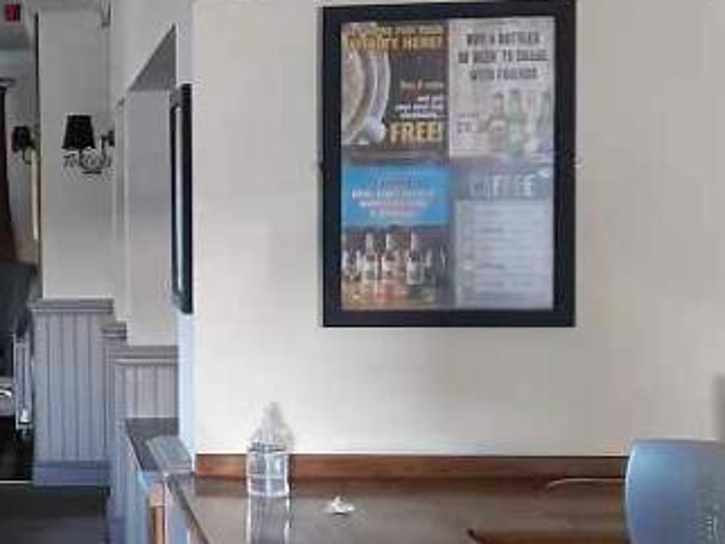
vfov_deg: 17.8
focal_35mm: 83
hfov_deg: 21.3
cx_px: -228
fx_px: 1739
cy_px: 257
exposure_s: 1/25
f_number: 1.7
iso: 250
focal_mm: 3.92
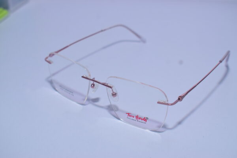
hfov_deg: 35.1
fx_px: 375
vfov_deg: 23.8
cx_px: 118
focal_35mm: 57
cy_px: 79
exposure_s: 1/100
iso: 100
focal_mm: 38
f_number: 7.1
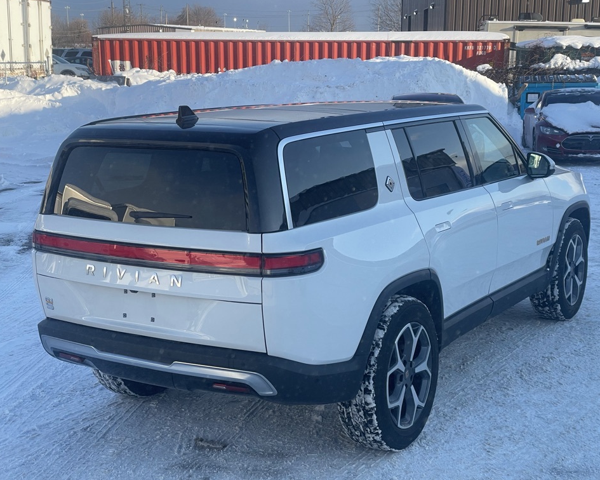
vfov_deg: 27.6
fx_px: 977
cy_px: 237
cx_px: 307
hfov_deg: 34.1
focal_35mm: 55
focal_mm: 6
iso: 25
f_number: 2
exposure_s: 1/666
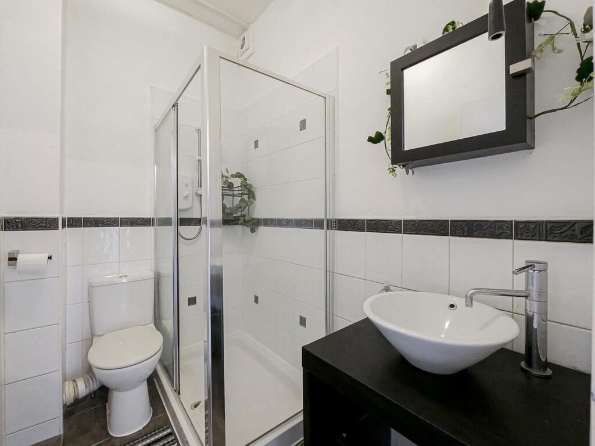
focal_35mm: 14
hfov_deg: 102.1
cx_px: 298
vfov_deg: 85.7
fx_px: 241
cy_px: 223
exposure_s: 1/25
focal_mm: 7
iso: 3200
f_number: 4
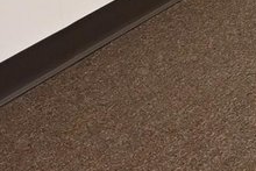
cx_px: 936
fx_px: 1046
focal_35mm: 147
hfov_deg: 8.8
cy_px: -333
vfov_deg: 8.1
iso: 500
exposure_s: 1/15
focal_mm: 13
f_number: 10
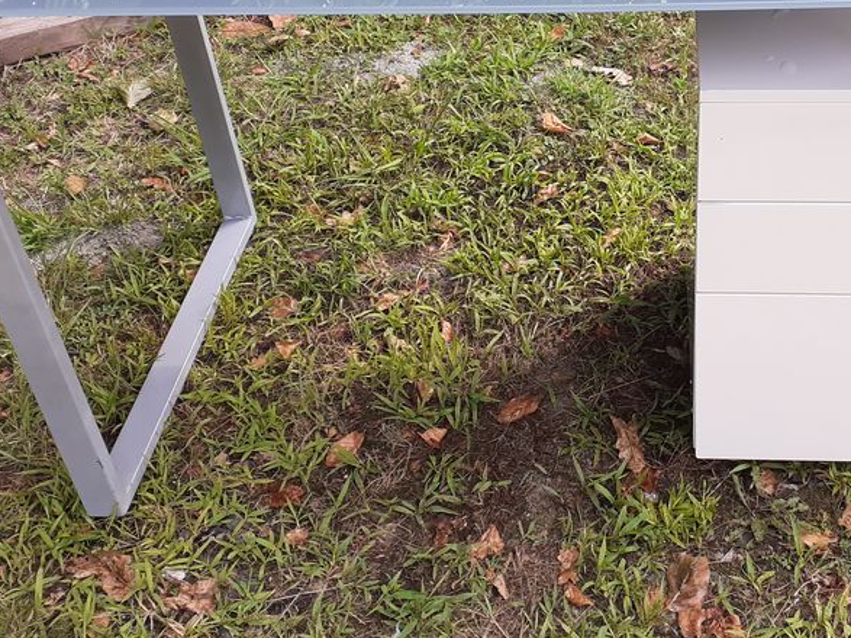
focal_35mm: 46
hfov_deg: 40.8
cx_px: 557
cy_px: 119
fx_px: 1131
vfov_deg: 30.7
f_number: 1.9
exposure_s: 1/303
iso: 40
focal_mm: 3.6
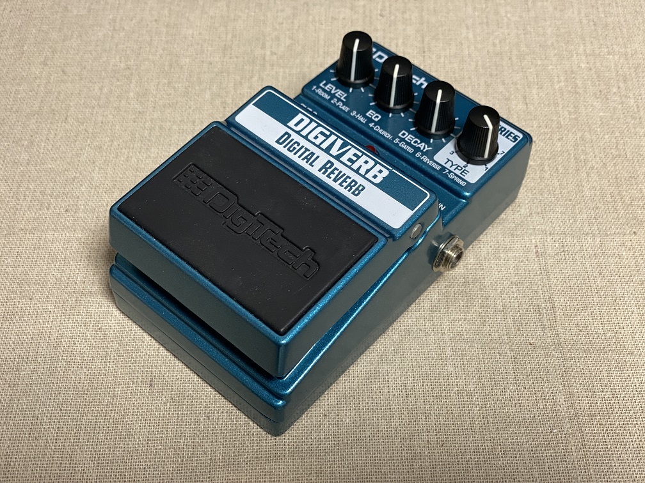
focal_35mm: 52
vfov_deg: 28.0
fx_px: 969
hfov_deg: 36.8
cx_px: 322
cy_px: 242
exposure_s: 1/33
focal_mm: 6
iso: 125
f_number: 2
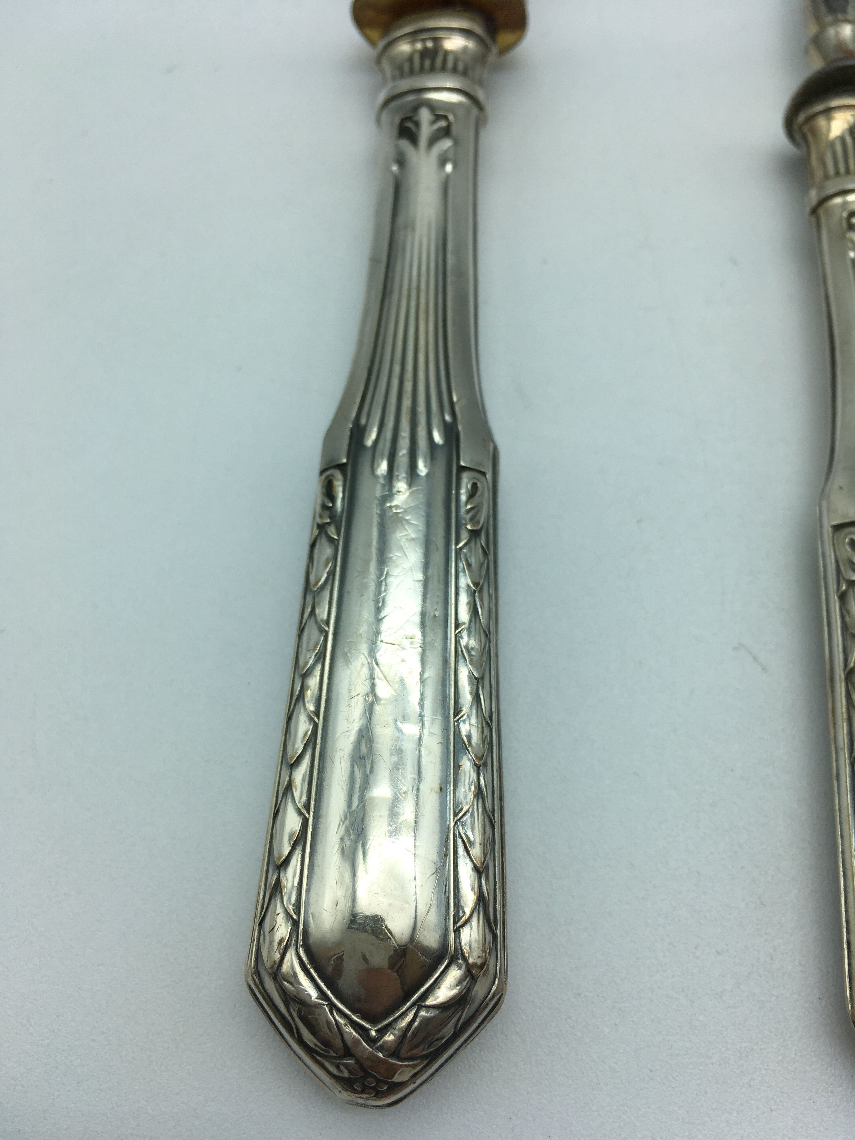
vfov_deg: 61.7
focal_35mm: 29
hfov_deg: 48.2
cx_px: 428
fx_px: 955
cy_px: 570
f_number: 2.2
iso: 25
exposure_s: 1/358
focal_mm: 4.15
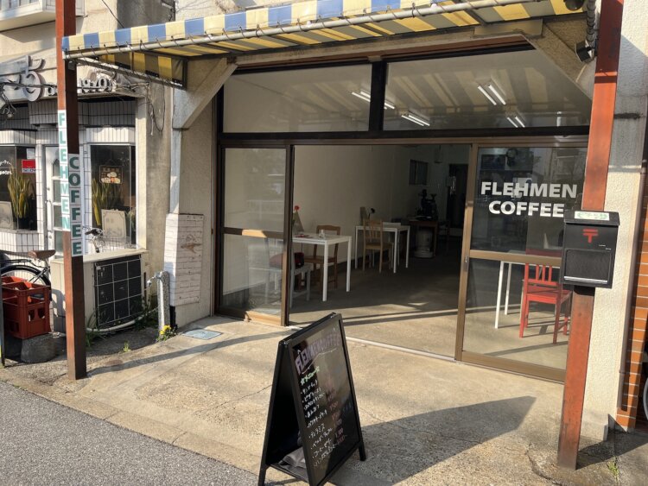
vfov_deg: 53.1
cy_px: 243
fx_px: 487
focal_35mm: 26
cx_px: 324
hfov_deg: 67.3
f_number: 1.6
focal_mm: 5.1
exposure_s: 1/1199
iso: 50
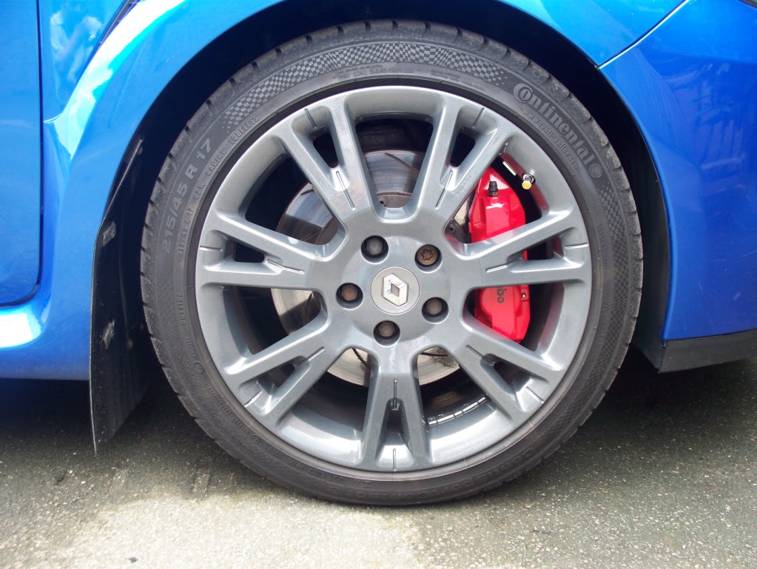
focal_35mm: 47
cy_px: 284
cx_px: 378
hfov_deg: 40.4
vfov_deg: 30.9
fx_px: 1029
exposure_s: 1/60
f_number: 2.9
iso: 100
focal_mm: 9.9
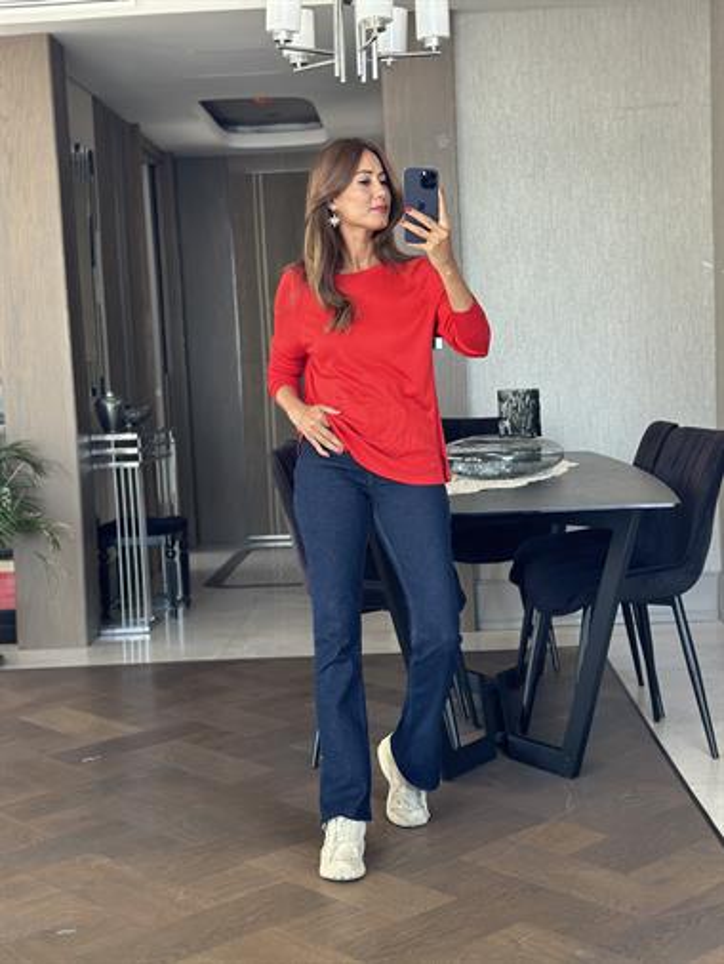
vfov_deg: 39.6
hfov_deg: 30.3
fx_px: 1337
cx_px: 362
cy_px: 482
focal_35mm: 48
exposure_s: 1/69
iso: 125
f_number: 1.78
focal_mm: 6.86
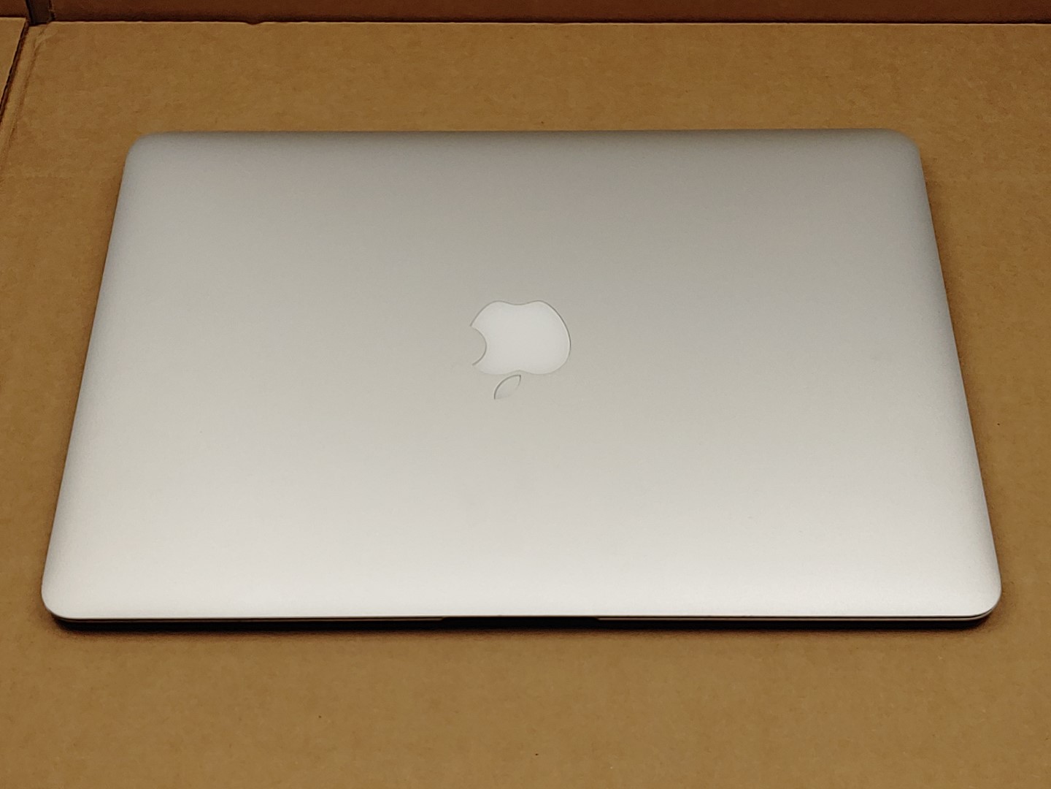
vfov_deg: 27.0
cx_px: 526
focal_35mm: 54
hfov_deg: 35.5
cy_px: 394
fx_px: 1640
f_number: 1.8
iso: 50
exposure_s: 1/535
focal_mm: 4.36
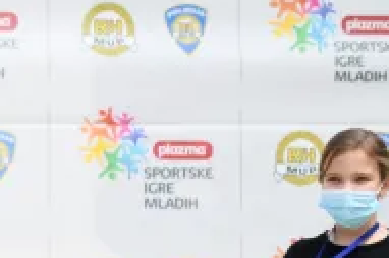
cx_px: -204
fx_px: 2148
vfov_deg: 6.8
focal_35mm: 199
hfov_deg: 10.0
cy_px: 296
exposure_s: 1/4000
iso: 125
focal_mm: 50
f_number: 2
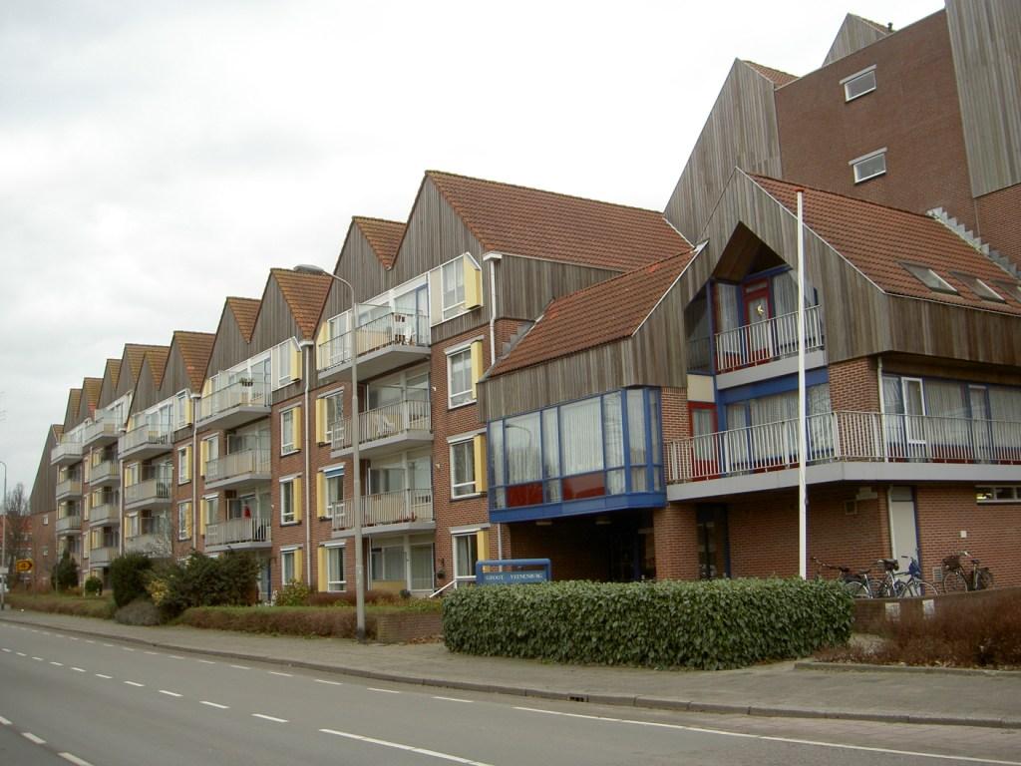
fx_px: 1150
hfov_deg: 47.9
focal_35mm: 39
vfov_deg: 36.8
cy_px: 383
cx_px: 510
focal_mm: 8
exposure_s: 1/100
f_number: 2.8
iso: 50
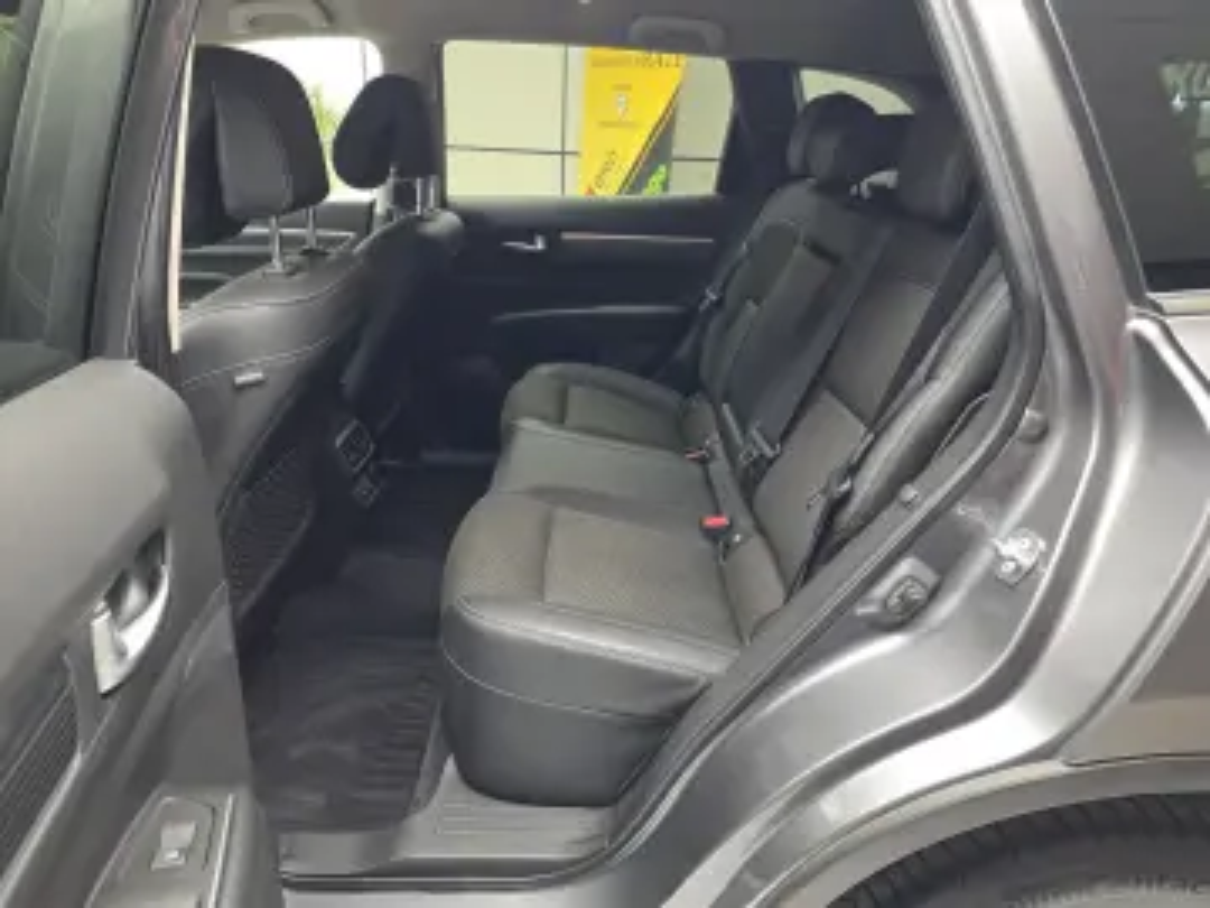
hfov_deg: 73.9
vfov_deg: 58.9
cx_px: 605
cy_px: 454
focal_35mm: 23
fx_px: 804
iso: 250
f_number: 1.7
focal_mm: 6.25
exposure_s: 1/100
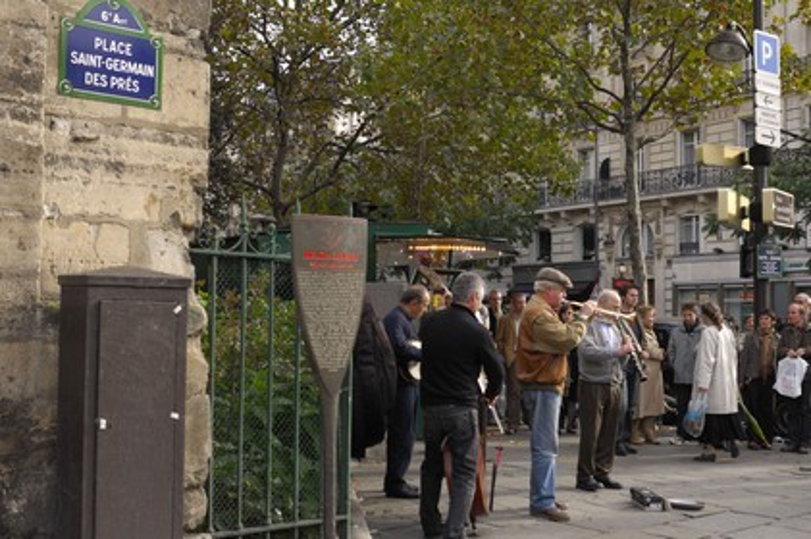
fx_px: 945
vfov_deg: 31.8
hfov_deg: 46.4
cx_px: 406
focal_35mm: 42
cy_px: 270
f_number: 4.5
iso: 100
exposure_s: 1/125
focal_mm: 28
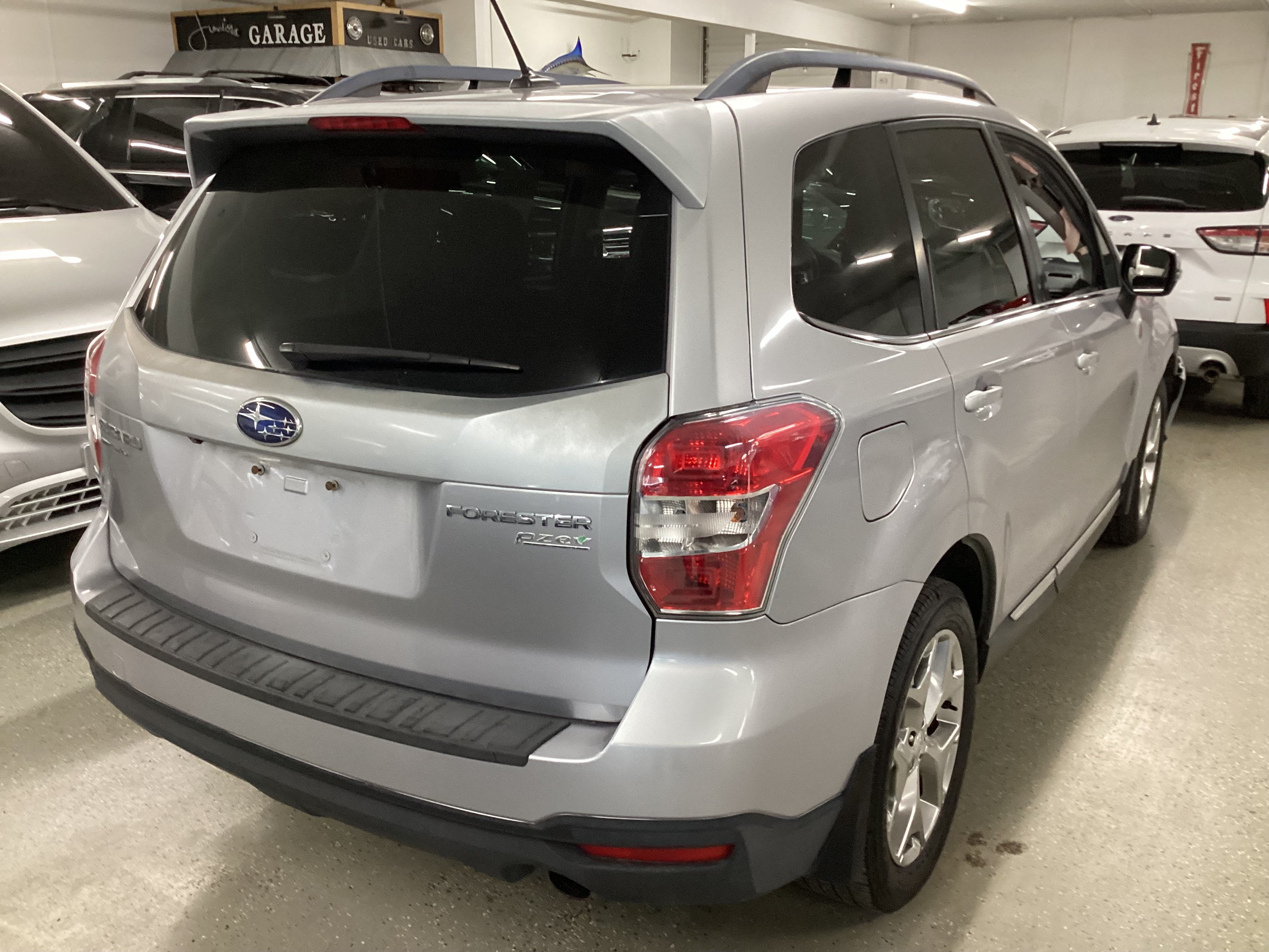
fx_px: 1136
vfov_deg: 45.4
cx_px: 634
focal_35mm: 31
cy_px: 476
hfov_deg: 58.4
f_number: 2.4
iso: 320
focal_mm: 3.3
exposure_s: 1/60
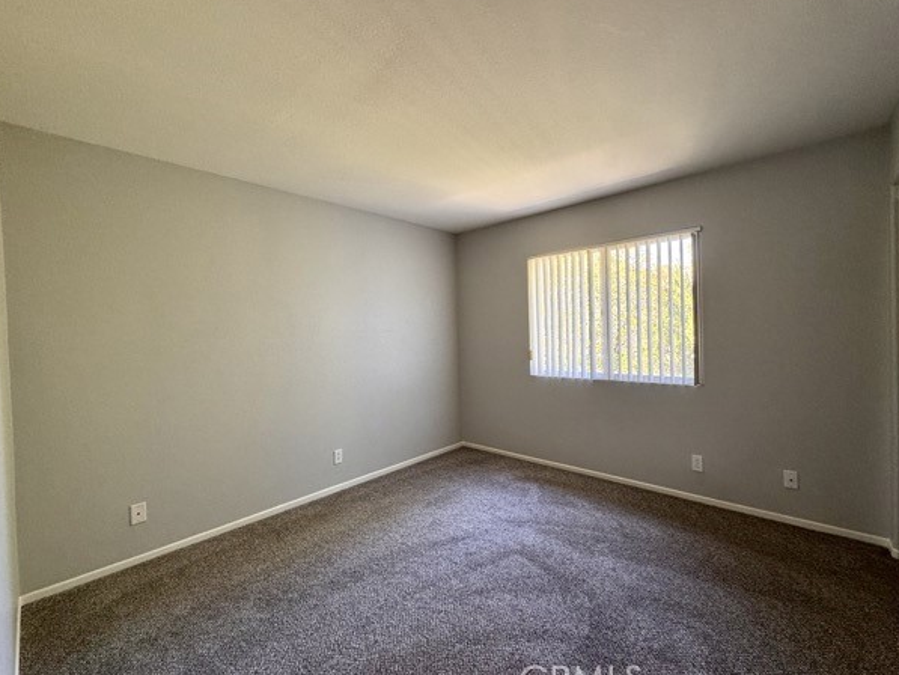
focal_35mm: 15
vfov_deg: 81.8
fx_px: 390
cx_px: 464
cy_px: 339
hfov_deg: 98.1
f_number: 2.2
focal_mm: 2.22
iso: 200
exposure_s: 1/60
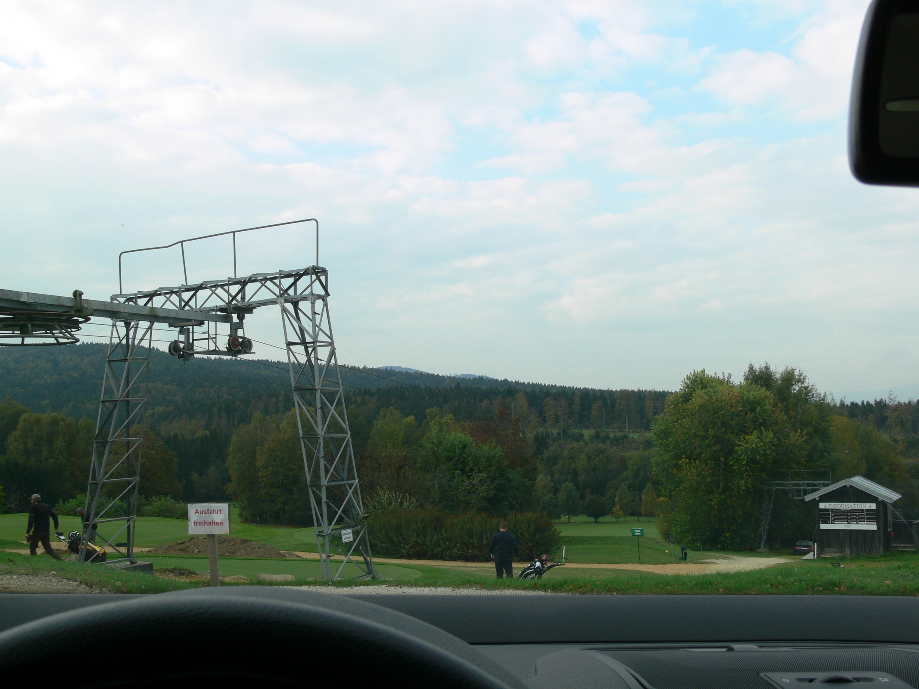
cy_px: 344
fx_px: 929
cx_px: 460
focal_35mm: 35
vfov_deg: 40.7
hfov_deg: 52.6
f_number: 5
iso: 80
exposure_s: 1/100
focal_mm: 7.4
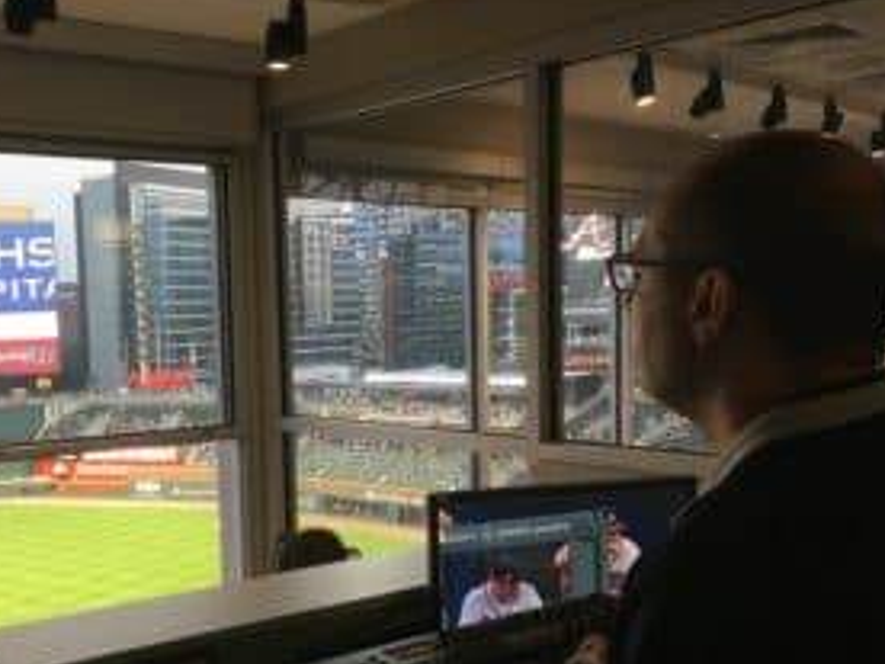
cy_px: 407
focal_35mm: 42
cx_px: 308
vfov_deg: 34.2
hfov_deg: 44.3
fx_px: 1074
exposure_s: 1/30
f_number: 2.2
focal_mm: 4.15
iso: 40
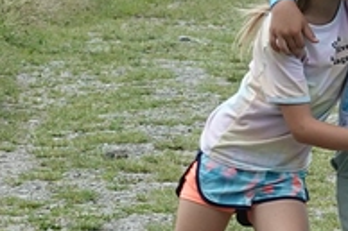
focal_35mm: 924
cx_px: 387
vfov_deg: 1.5
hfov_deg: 2.2
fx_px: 8924
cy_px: 232
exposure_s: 1/200
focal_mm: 64.75
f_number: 7.1
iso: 125
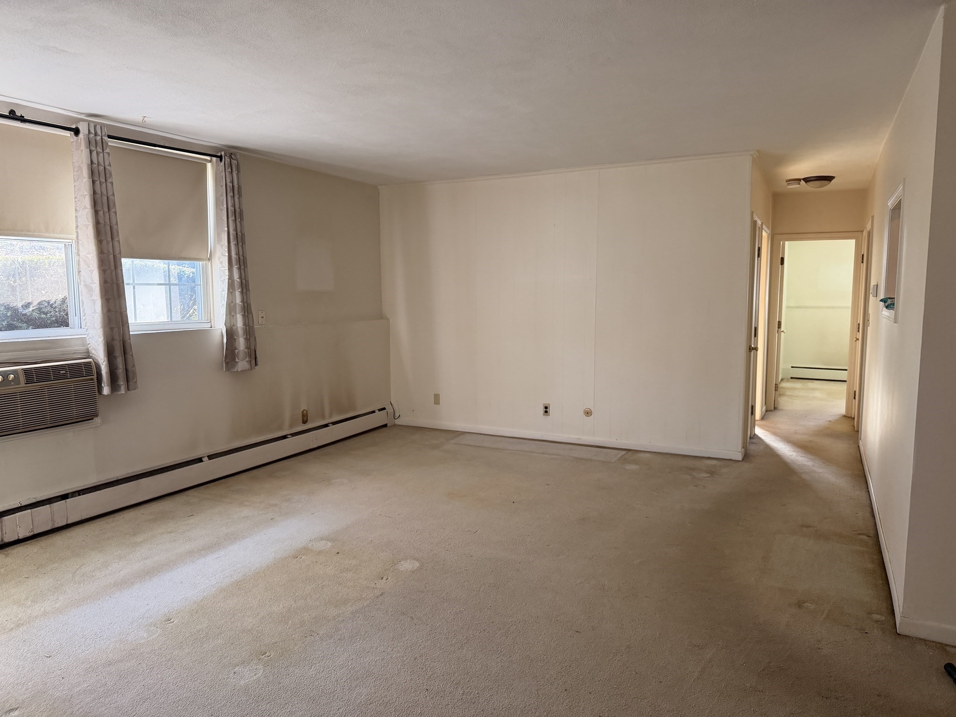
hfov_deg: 71.6
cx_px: 478
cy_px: 358
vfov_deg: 56.8
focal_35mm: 24
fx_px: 663
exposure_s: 1/120
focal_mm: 6.76
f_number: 1.78
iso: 200
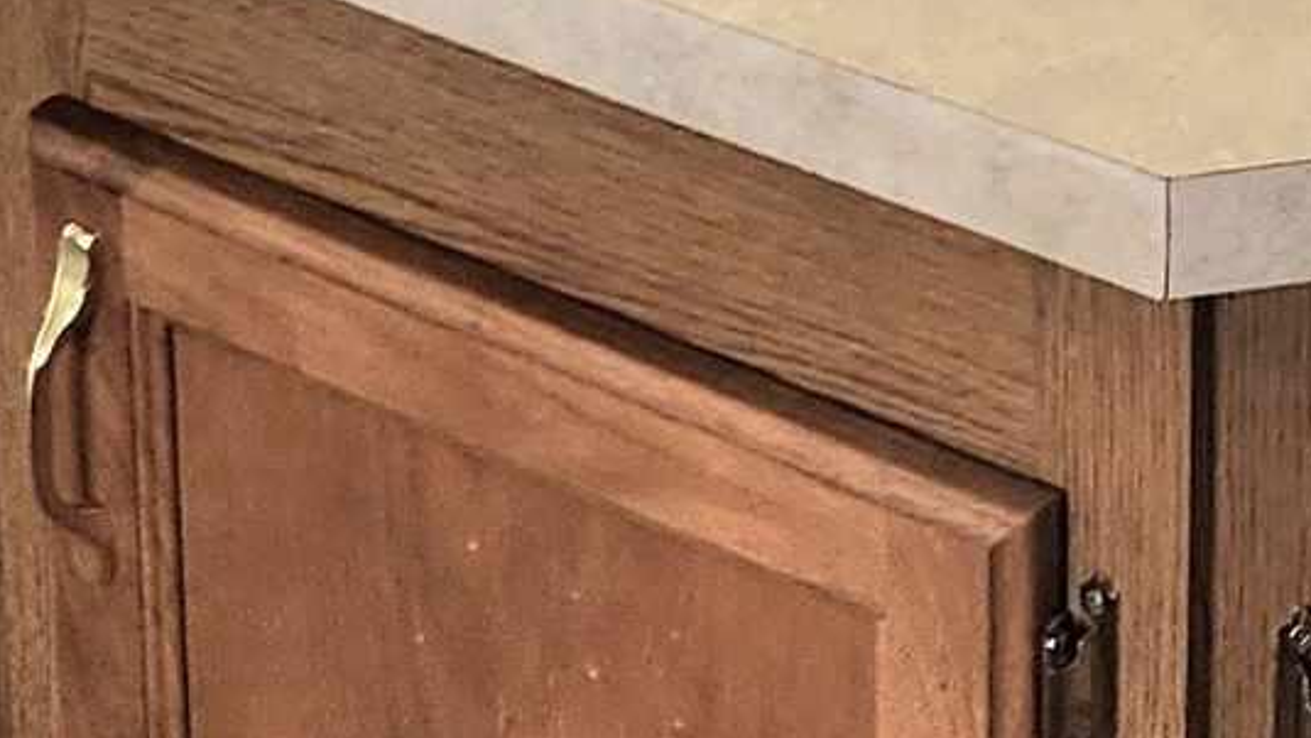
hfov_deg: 14.3
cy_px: -1238
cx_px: 1679
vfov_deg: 7.6
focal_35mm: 144
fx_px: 5006
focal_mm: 6.4
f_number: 1.8
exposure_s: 1/182
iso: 64
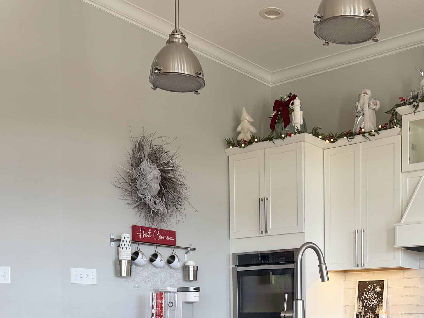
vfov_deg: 27.6
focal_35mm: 50
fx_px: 613
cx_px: 327
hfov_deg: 37.1
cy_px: 310
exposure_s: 1/121
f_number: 1.8
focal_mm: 6.8
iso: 80
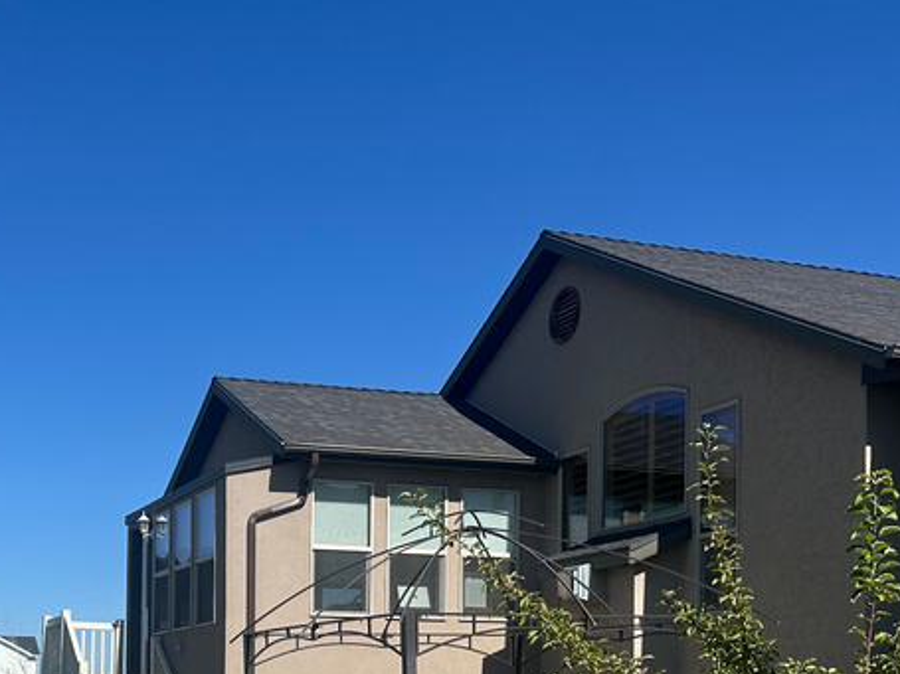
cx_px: 227
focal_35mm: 54
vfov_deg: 25.6
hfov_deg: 34.8
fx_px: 1404
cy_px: 684
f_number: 1.78
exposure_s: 1/6211
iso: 80
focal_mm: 6.86
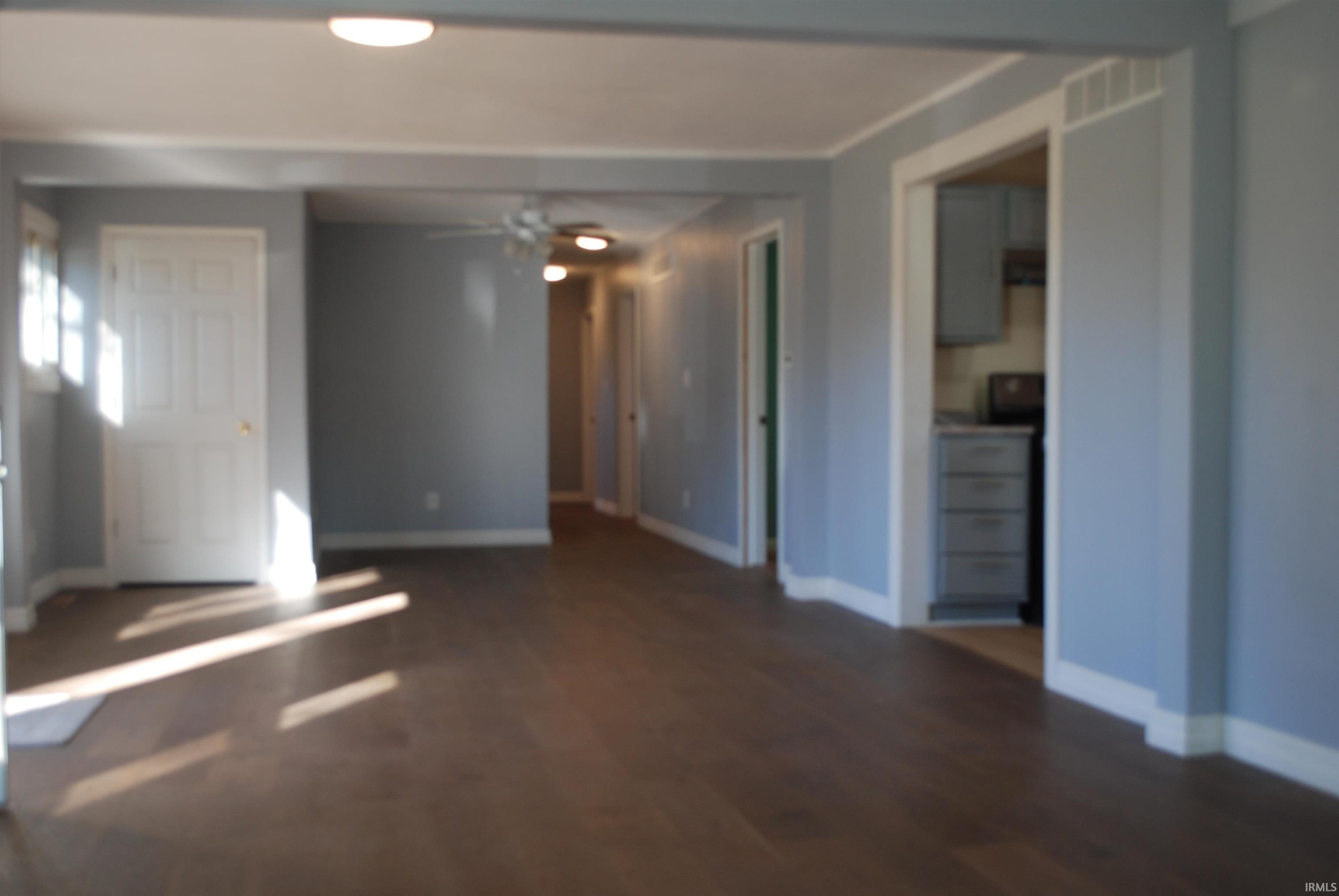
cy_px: 448
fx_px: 1452
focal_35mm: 39
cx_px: 670
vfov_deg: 34.3
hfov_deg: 49.5
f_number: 4.2
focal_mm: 26
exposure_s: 1/50
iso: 200
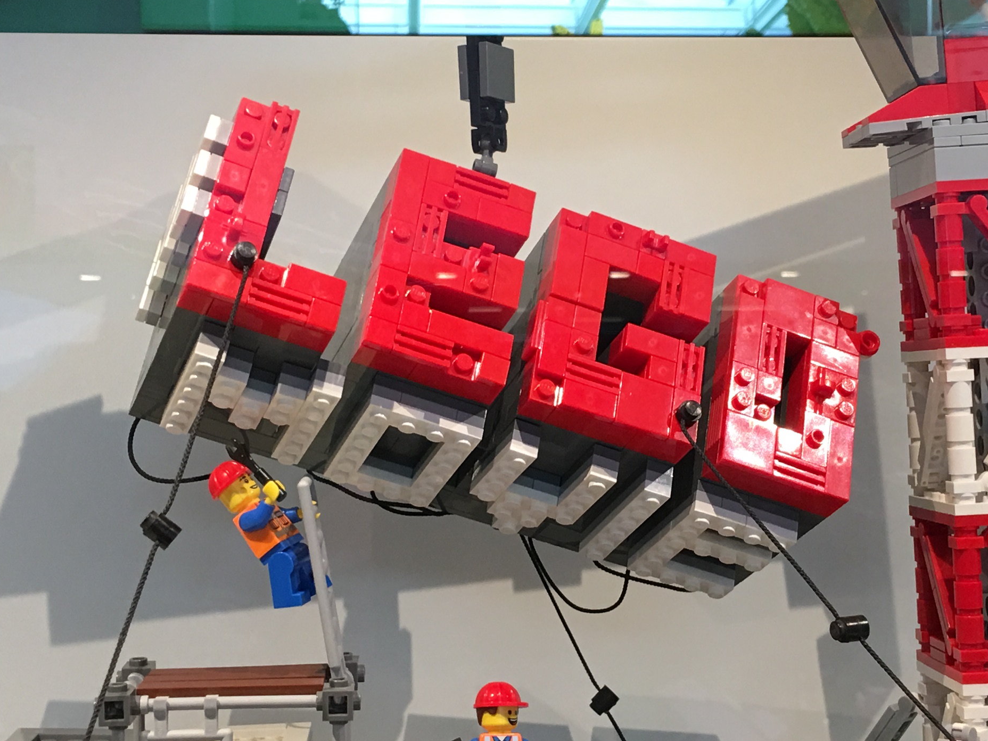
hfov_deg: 30.7
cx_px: 547
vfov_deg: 23.3
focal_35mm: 63
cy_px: 389
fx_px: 1798
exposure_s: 1/33
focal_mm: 4.15
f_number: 2.2
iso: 50
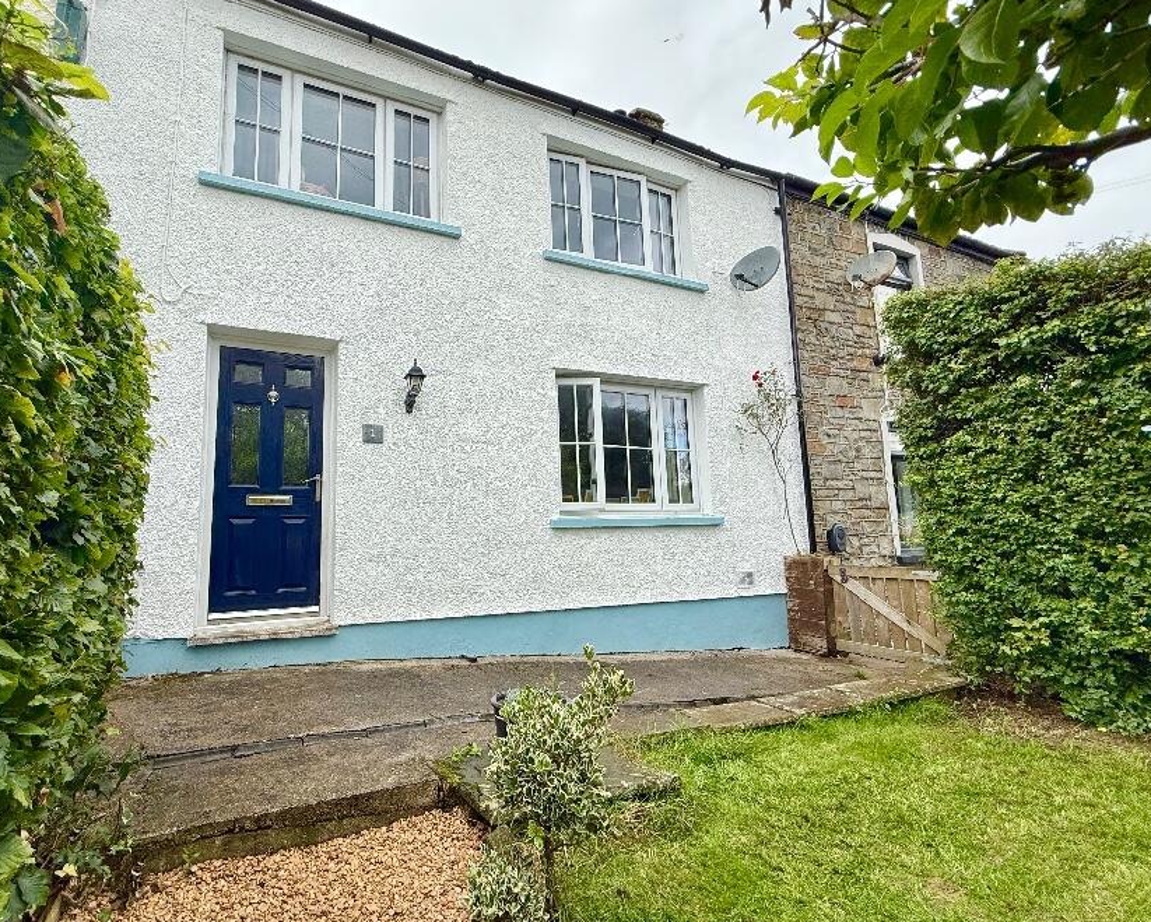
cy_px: 448
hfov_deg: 88.9
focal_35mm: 17
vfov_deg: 77.0
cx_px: 485
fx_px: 579
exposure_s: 1/751
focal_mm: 2.22
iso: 50
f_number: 2.2
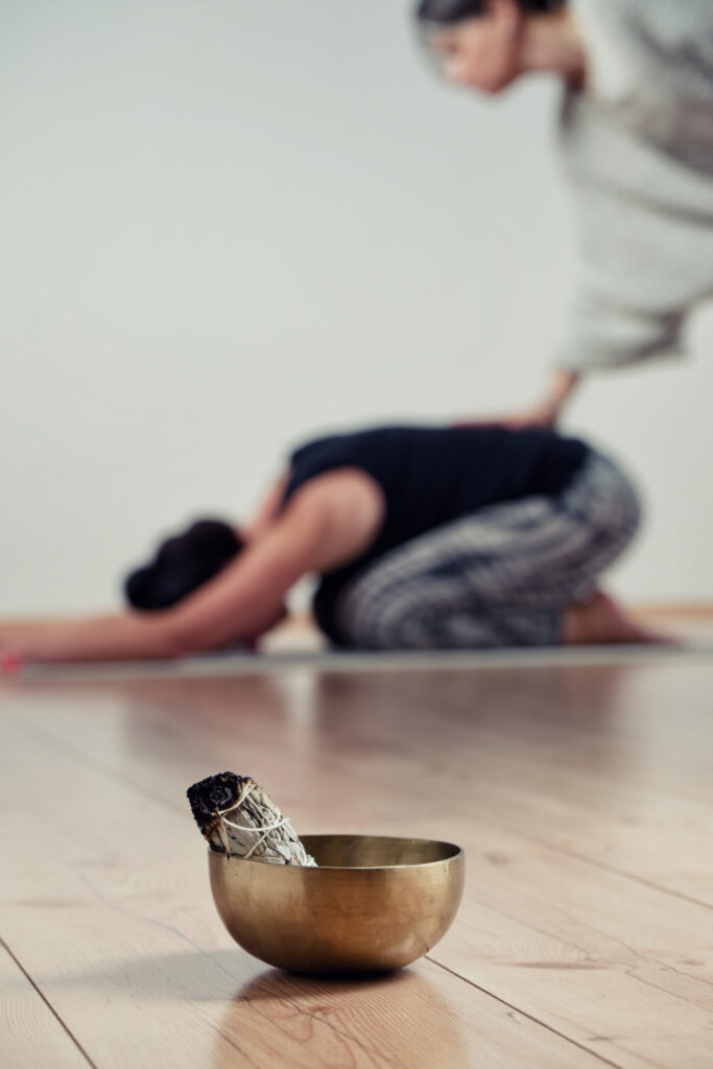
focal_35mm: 70
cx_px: 356
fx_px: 2079
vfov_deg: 28.8
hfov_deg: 19.5
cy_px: 534
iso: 400
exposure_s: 1/25
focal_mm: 70
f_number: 5.6
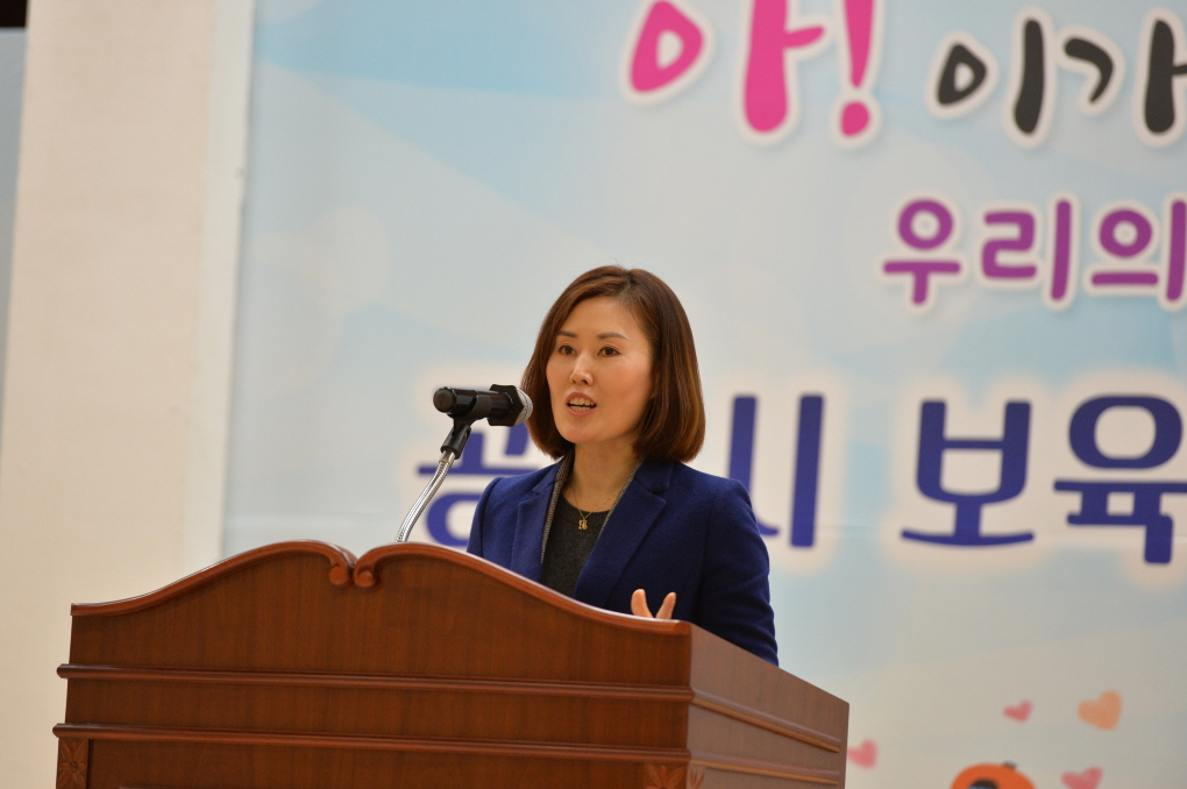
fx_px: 6588
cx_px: 594
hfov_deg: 10.3
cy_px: 394
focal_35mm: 200
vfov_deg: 6.9
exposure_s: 1/160
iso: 2000
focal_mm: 200
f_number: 4
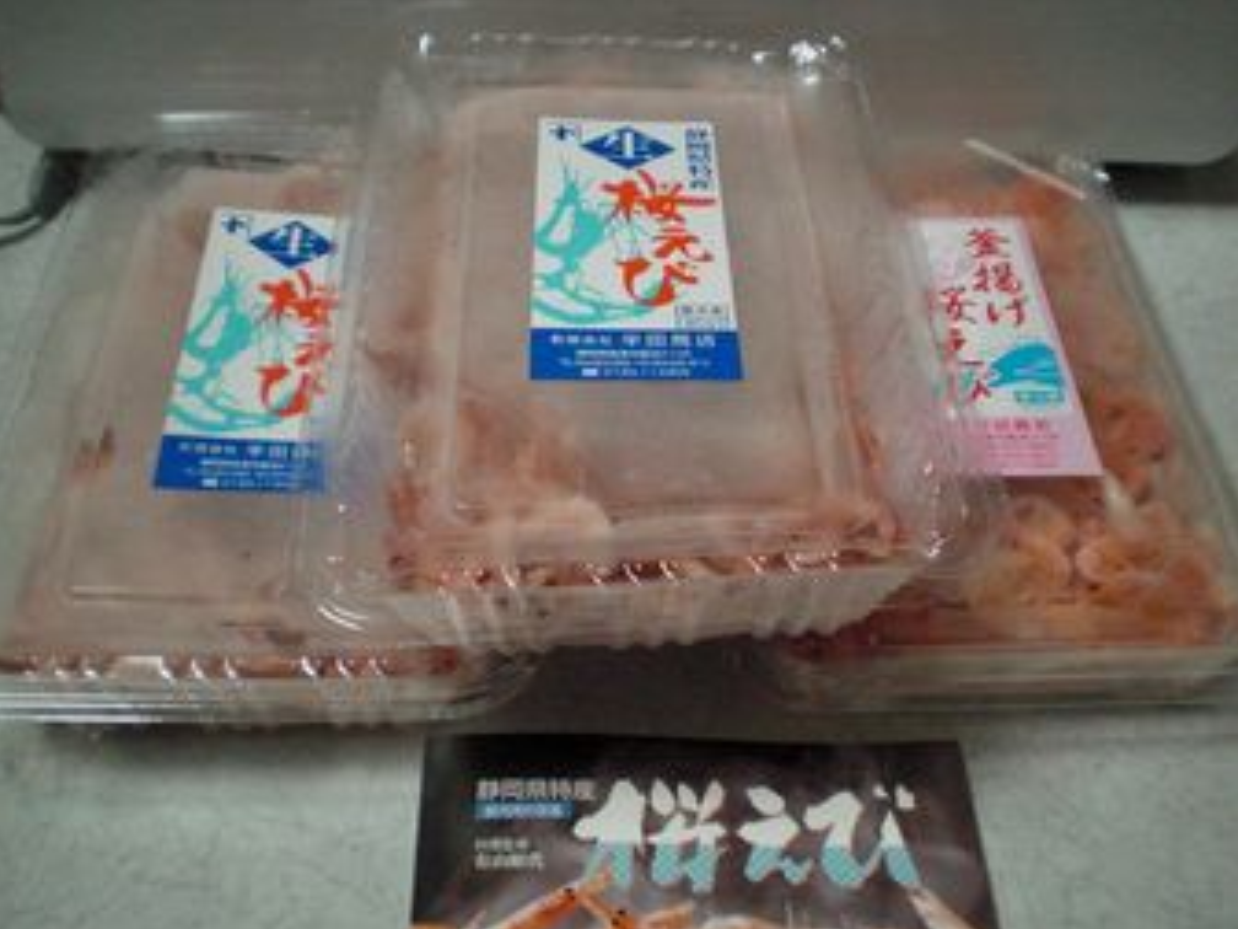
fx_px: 1395
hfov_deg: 47.9
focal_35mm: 39
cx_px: 621
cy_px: 474
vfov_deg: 36.8
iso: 800
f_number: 3.1
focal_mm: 6.3
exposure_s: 1/80
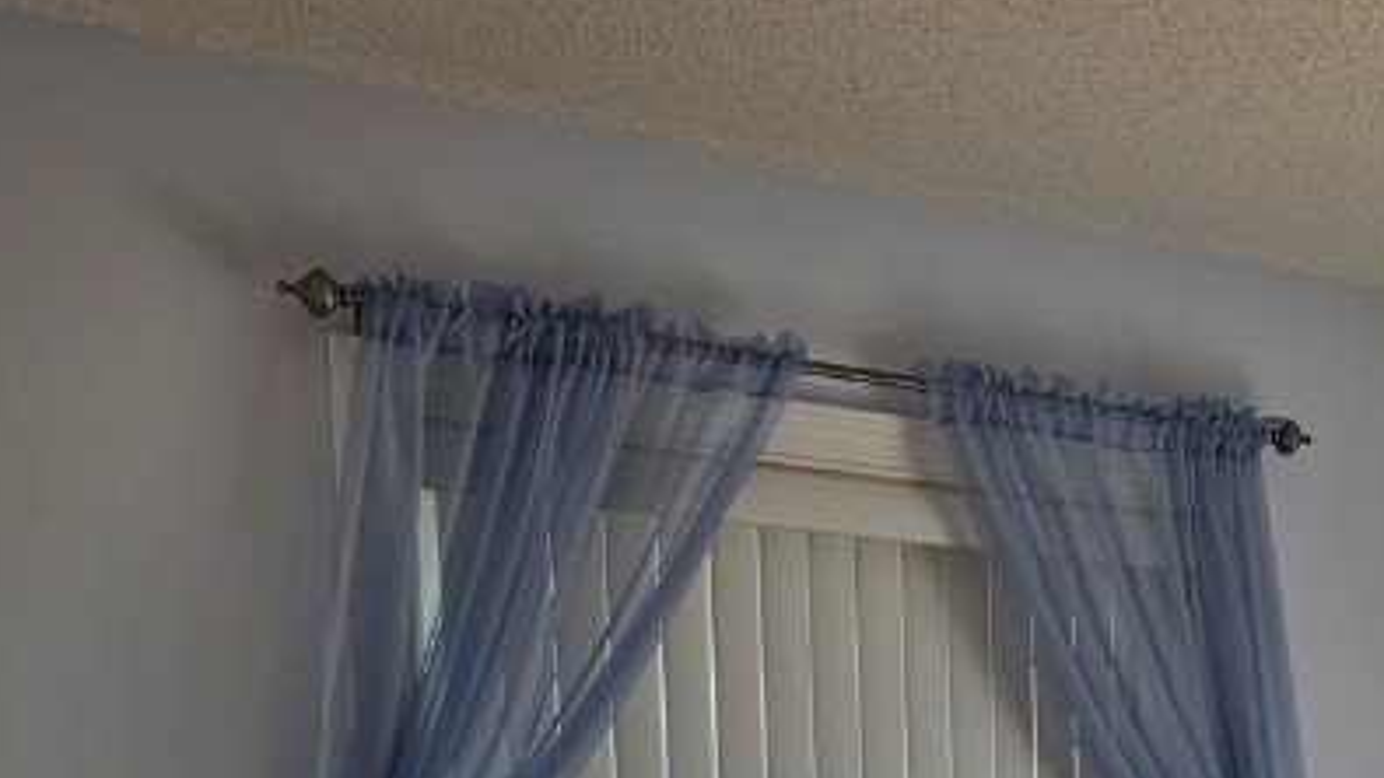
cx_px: 1317
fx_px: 2385
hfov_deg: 30.5
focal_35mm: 65
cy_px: 1206
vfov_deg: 16.6
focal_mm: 6.3
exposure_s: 1/120
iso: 16
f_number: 1.7
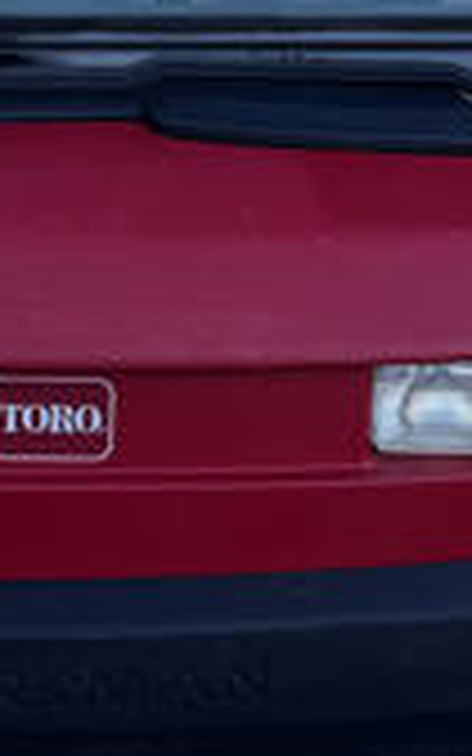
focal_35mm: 97
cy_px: 27
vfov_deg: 20.8
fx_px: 1996
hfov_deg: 13.4
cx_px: 54
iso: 80
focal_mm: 6.76
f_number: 1.78
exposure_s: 1/715
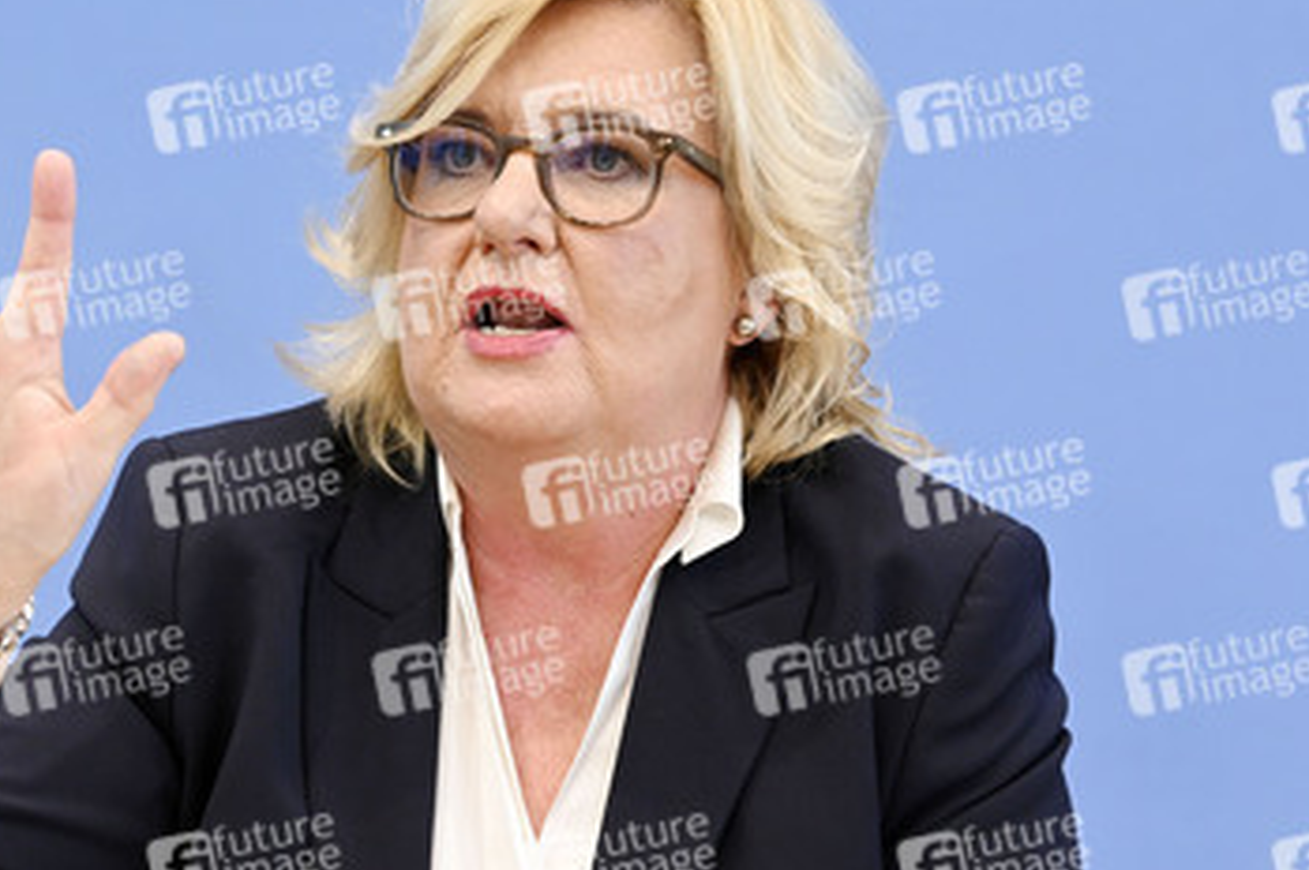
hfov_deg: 13.3
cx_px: 519
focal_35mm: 155
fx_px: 5631
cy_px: 390
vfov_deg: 8.8
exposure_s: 1/500
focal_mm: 120
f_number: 5.6
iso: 3200
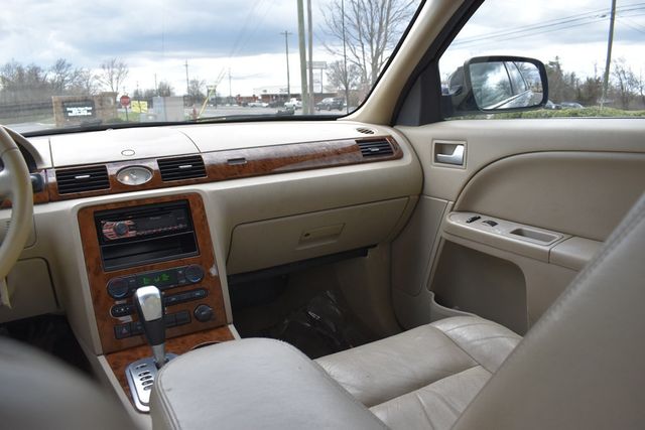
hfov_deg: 67.4
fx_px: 484
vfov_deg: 48.0
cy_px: 215
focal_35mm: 27
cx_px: 322
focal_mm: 18
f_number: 5.6
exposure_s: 1/250
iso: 400
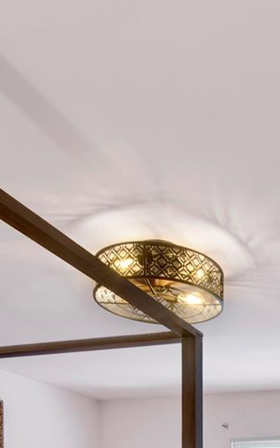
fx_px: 550
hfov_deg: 26.8
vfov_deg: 35.3
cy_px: 534
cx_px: 290
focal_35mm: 45
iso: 100
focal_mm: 8
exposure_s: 1.3
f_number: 8
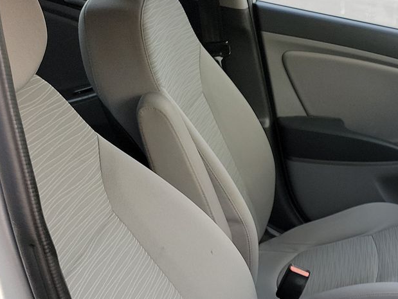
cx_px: 458
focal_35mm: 62
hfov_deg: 27.9
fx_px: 713
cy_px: 302
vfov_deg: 22.7
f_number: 1.8
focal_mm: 6.7
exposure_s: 1/59
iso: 112
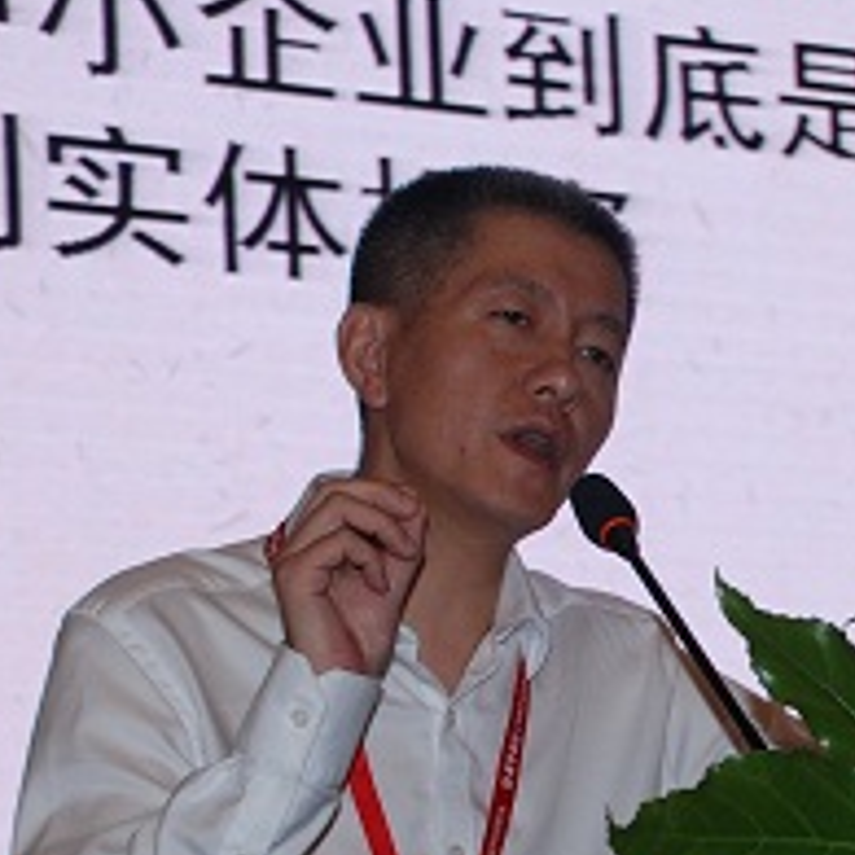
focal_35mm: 137
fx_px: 3837
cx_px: 864
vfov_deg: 12.7
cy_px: 677
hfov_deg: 12.6
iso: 200
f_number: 4.5
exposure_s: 1/60
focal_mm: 35
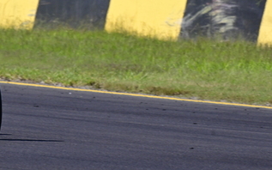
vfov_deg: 1.0
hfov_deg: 1.5
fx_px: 10117
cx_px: -24
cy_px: 57
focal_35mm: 1365
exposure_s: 1/640
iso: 400
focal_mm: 530
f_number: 11
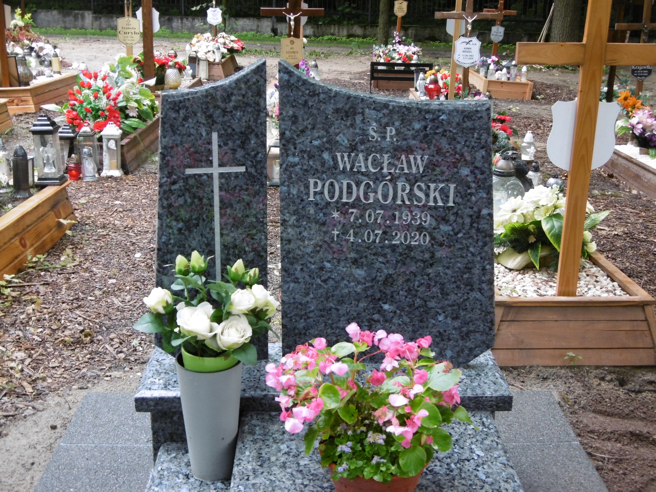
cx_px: 328
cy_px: 246
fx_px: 815
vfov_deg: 33.6
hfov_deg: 43.9
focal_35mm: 43
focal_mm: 7.7
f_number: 3.8
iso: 160
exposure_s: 1/60
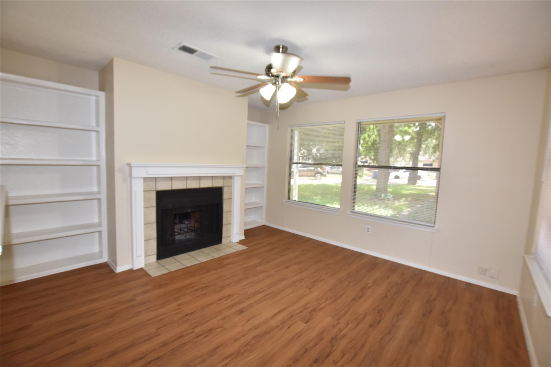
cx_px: 276
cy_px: 184
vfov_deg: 77.3
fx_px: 230
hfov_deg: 100.4
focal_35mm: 15
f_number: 5
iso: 450
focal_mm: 10
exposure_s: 1/60
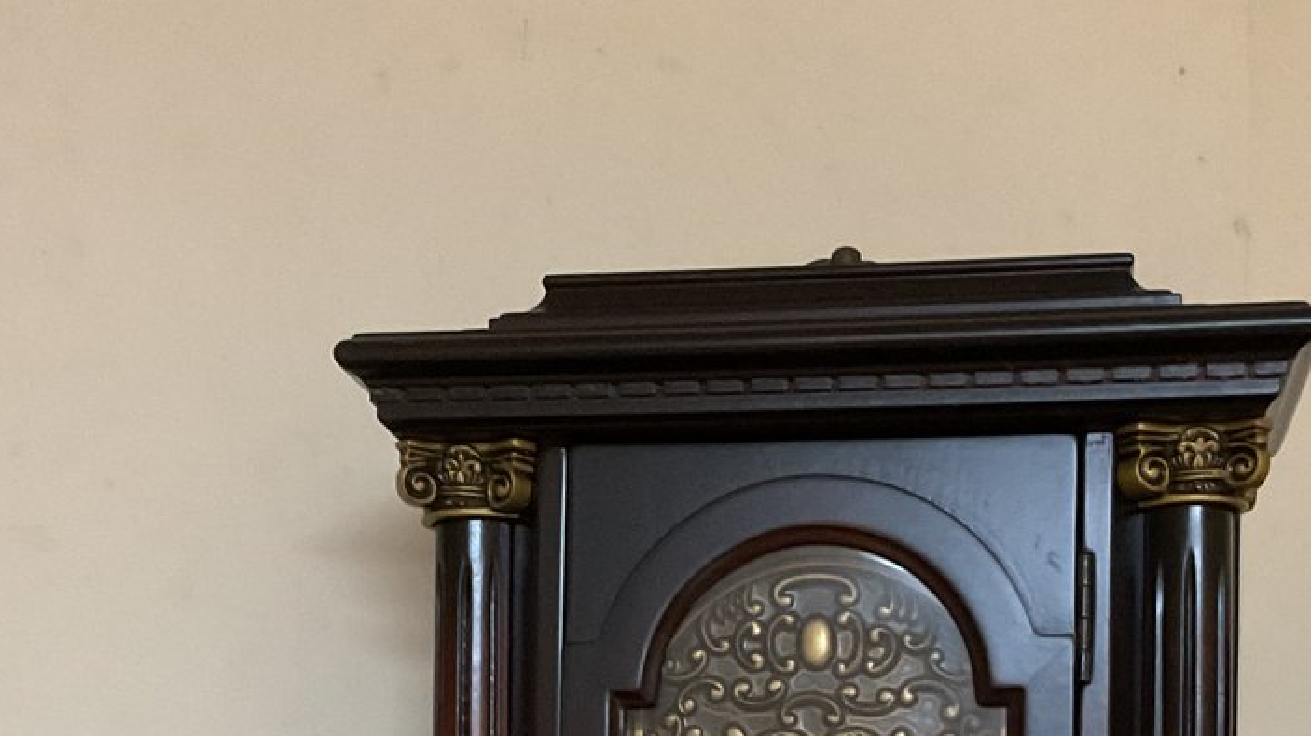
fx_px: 2363
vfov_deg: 16.6
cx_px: 700
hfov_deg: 31.0
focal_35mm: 68
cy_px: 977
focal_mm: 3
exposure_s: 1/30
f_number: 1.8
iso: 320
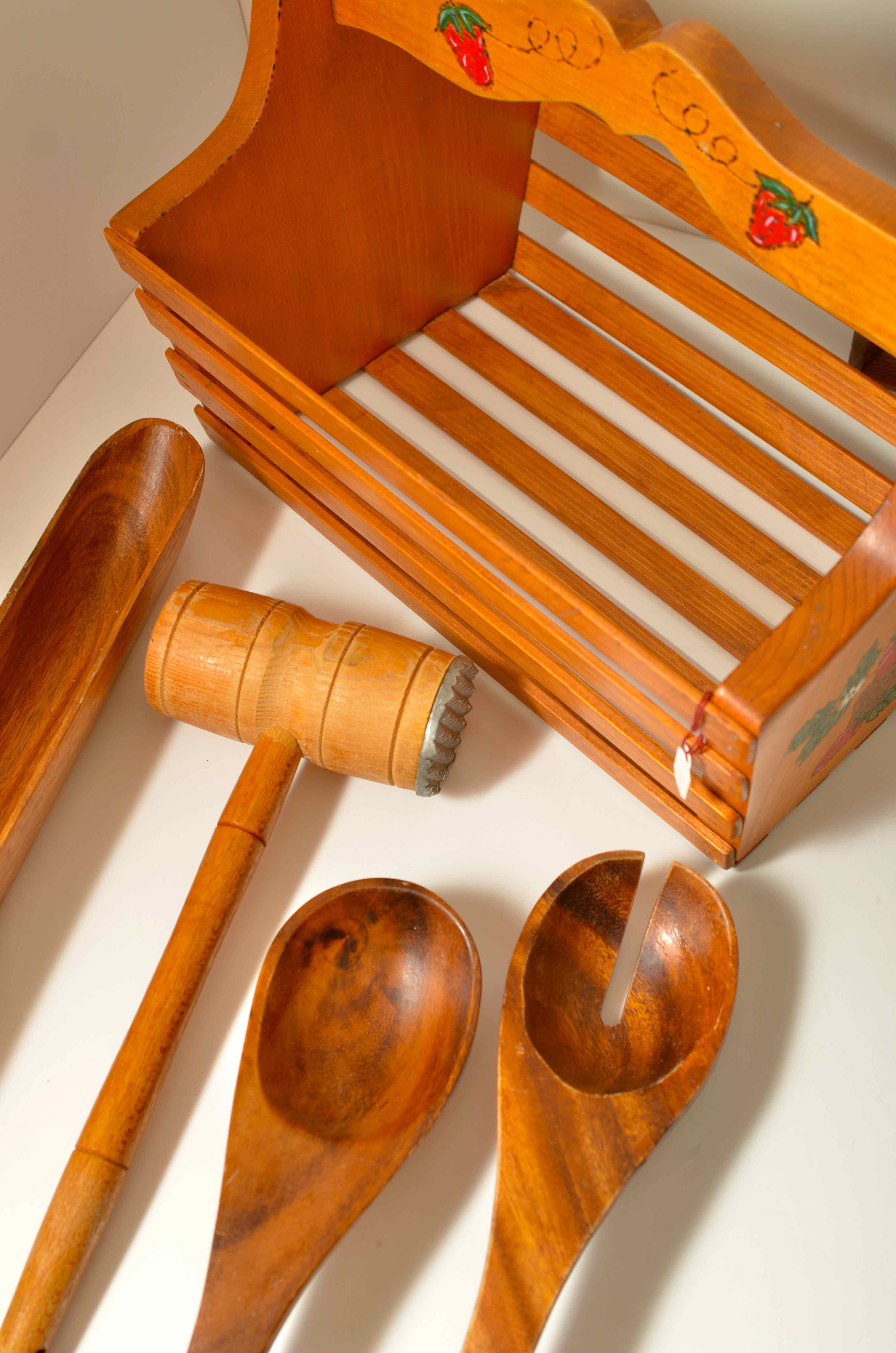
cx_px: 448
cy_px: 676
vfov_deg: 46.5
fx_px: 1575
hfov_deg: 31.8
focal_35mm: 42
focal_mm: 28
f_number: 5.6
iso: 100
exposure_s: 1/250
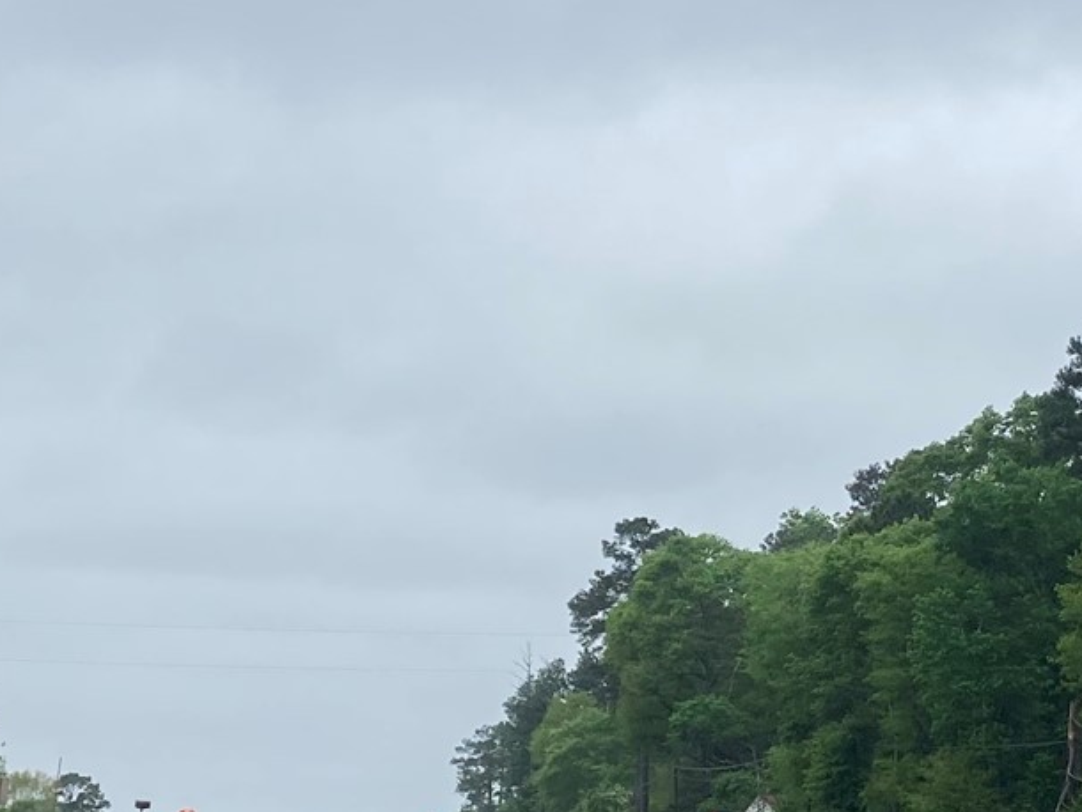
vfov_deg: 15.7
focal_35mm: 94
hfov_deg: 20.7
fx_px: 2939
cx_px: 811
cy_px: 566
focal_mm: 3.99
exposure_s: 1/716
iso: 20
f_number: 1.8
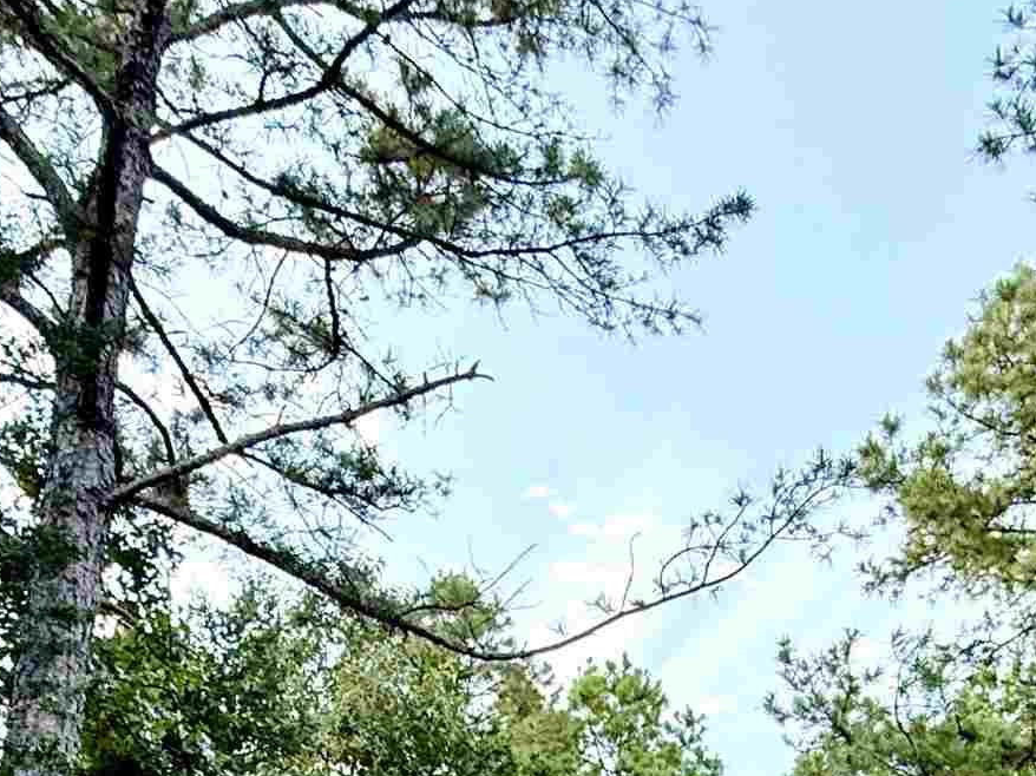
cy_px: 1129
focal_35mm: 49
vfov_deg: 24.1
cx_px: 832
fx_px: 1466
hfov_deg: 37.5
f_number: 2.2
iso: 125
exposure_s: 1/99
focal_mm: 2.22
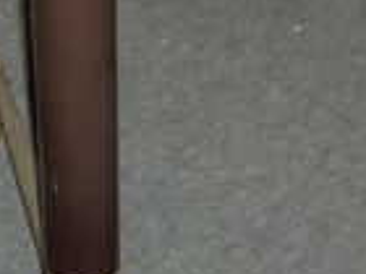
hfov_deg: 11.8
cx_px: 131
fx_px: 1766
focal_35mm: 167
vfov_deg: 8.8
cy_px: -81
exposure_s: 1/60
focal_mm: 8
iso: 100
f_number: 2.8
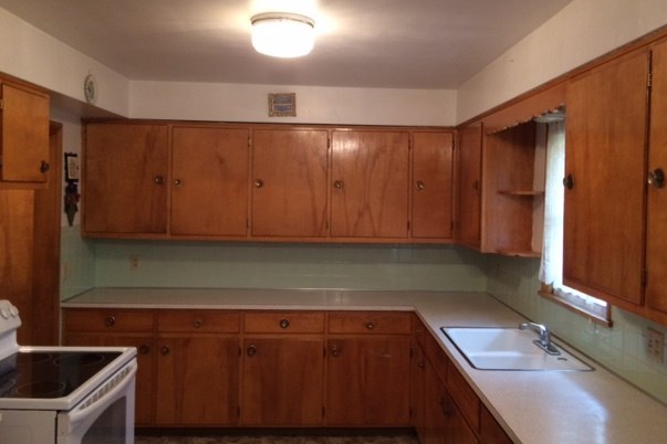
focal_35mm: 32
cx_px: 345
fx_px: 593
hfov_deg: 58.7
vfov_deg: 41.1
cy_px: 197
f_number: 2.2
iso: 200
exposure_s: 1/30
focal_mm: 4.15
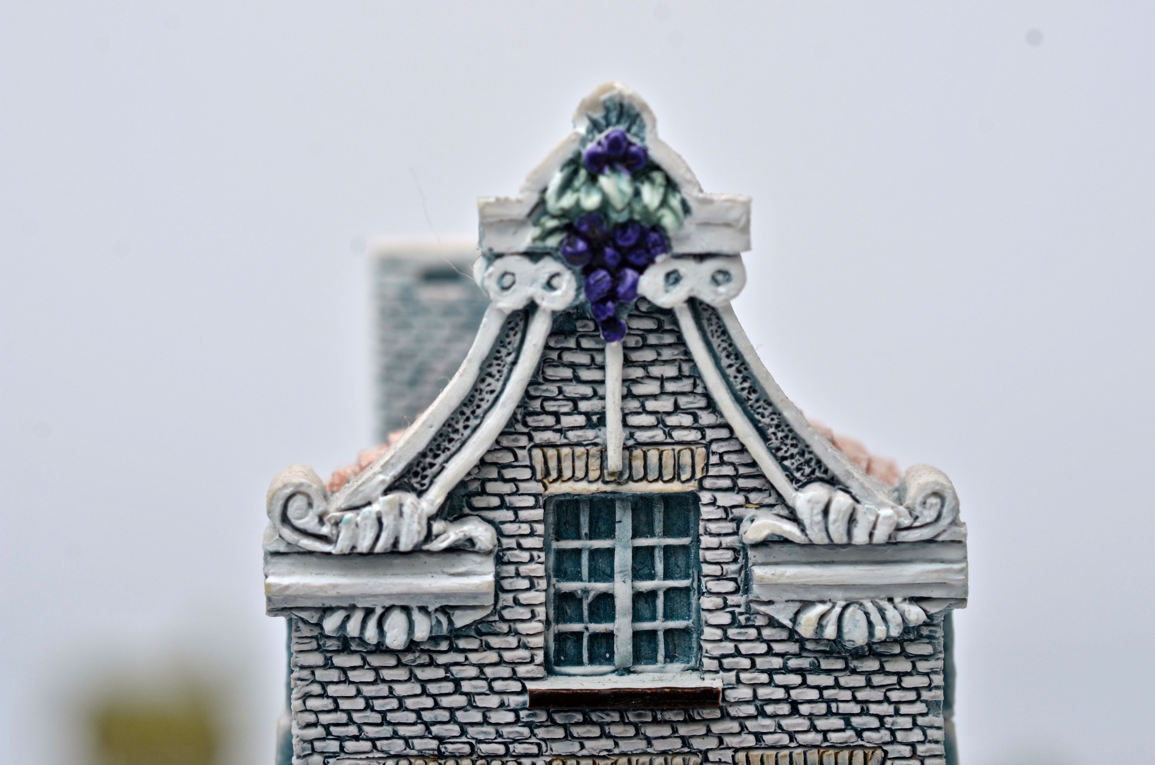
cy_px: 382
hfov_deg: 24.7
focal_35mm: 82
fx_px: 2641
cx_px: 578
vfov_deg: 16.5
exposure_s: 1/250
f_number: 5.6
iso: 160
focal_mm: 55
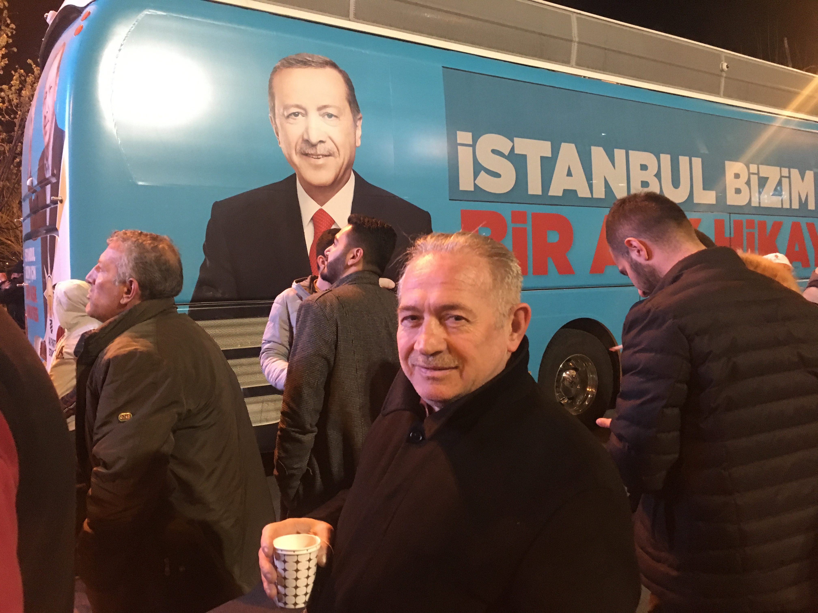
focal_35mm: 29
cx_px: 409
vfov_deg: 48.2
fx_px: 685
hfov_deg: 61.7
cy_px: 306
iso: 250
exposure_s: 1/17
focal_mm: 4.15
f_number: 2.2
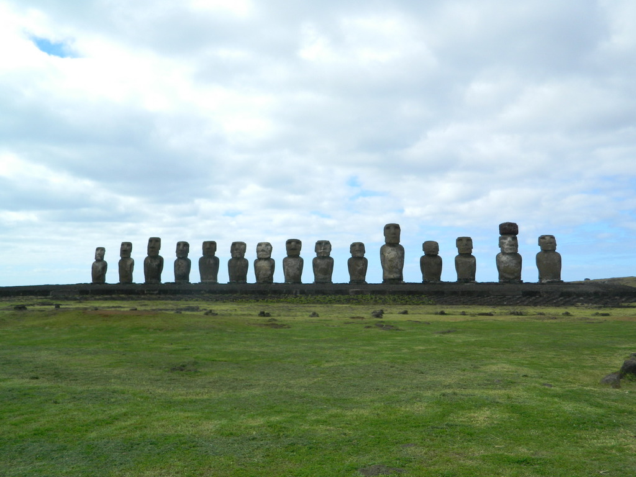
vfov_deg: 45.4
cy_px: 238
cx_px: 318
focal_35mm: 31
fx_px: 570
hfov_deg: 58.4
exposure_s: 1/1000
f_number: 3.2
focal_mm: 5.6
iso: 110
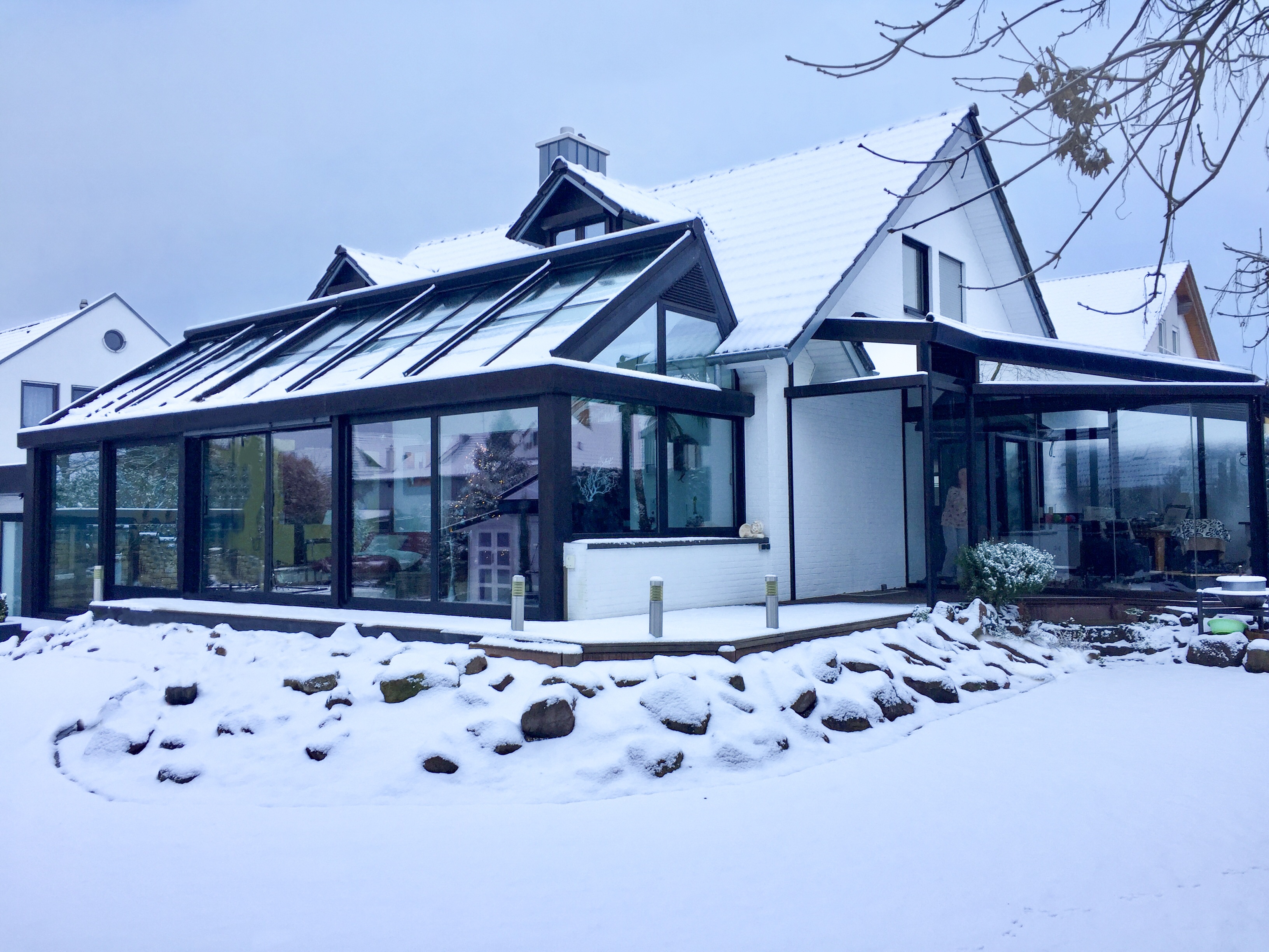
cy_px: 476
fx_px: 1063
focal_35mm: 29
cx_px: 634
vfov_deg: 48.2
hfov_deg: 61.7
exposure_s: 1/104
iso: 32
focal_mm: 4.15
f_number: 2.2
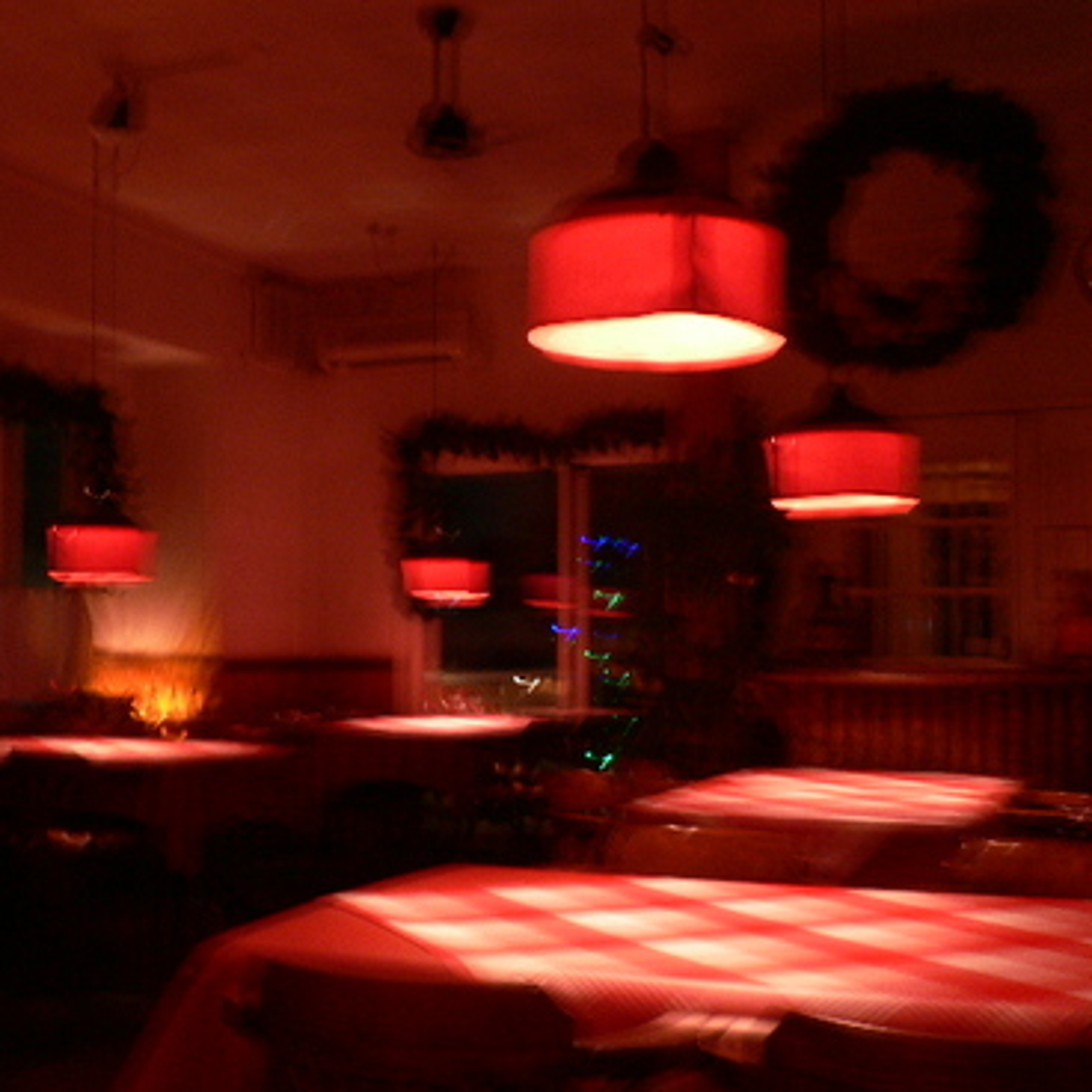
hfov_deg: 39.8
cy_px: 553
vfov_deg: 40.0
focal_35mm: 42
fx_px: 1499
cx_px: 433
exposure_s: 1/1.6
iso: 100
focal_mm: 5.8
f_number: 2.8
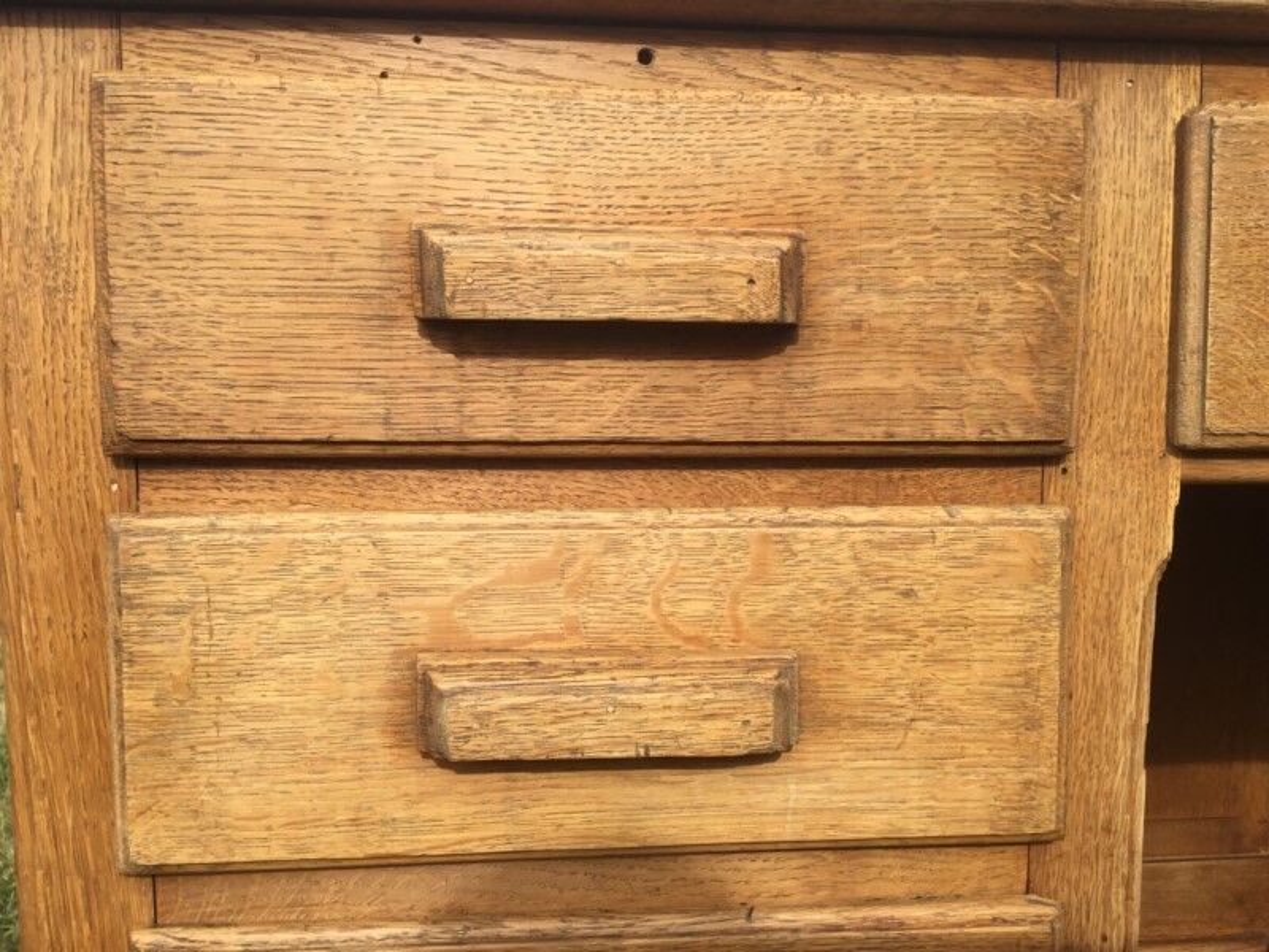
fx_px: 1136
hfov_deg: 58.4
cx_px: 634
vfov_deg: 45.4
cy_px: 476
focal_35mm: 31
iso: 25
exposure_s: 1/622
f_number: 2.4
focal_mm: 3.3
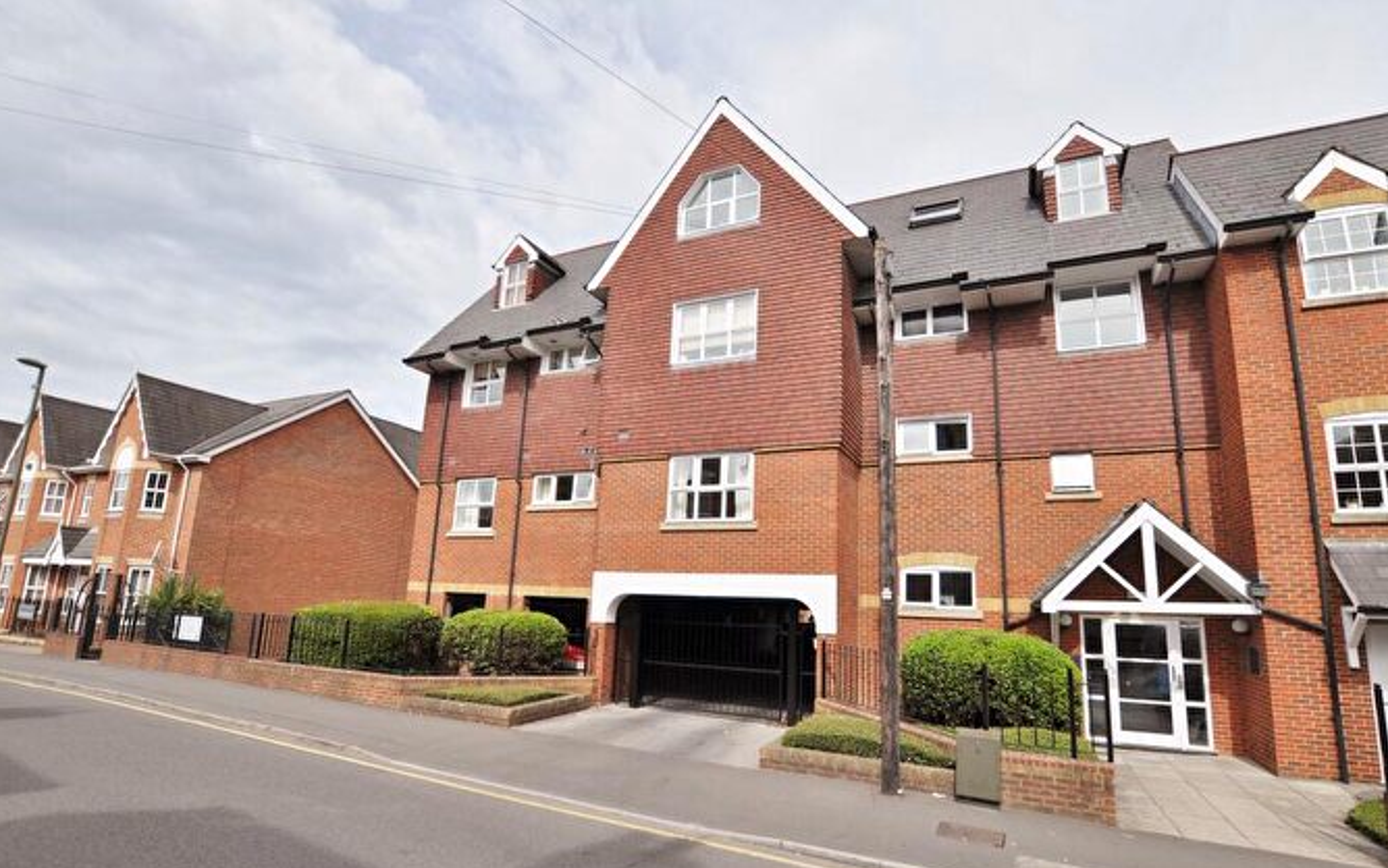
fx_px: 605
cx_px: 719
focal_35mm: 16
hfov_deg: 97.8
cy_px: 481
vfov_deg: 71.1
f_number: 5.6
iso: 200
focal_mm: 10
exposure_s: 1/1000
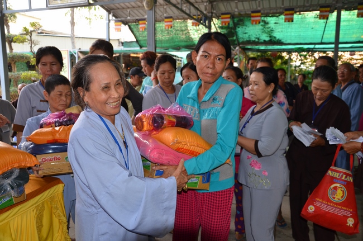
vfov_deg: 41.6
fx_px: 317
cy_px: 120
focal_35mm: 32
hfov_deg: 59.6
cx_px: 182
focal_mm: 21
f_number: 4.5
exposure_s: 1/60
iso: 640
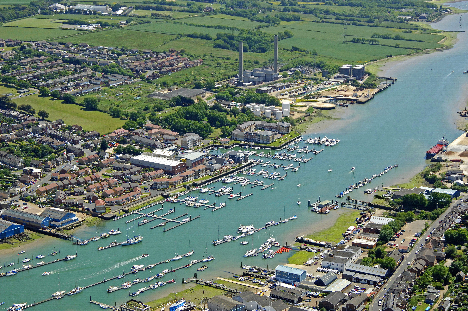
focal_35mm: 72
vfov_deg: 18.9
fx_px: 935
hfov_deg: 28.1
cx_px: 234
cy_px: 156
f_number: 6.7
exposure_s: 1/1000
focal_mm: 48
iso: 400
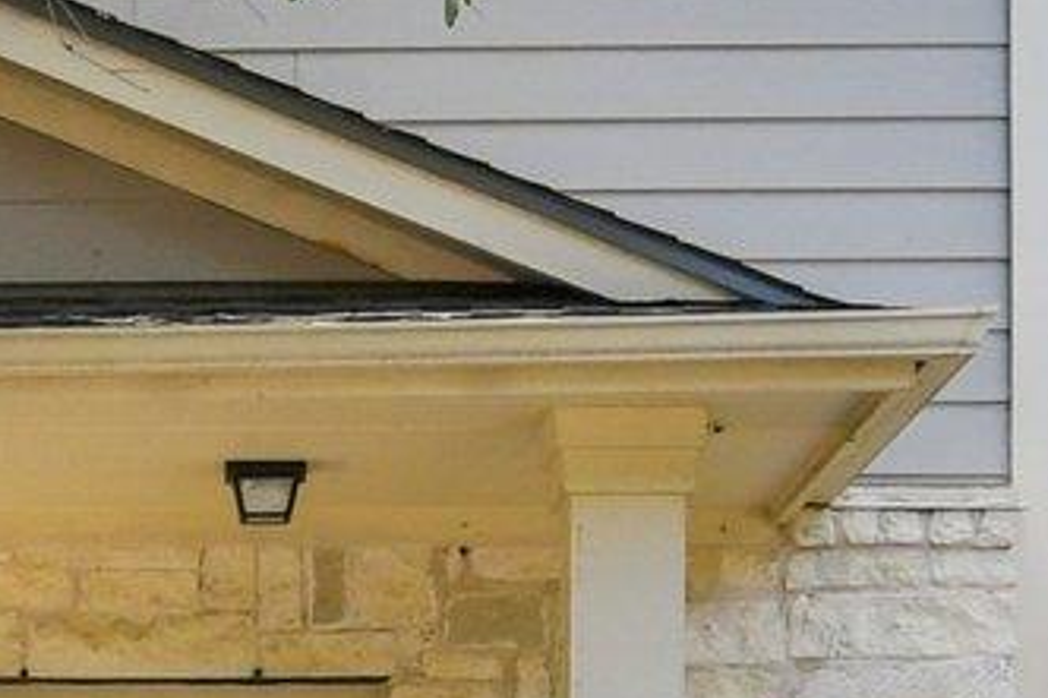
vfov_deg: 9.2
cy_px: 573
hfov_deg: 13.5
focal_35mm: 148
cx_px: -164
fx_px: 4306
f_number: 8
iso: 400
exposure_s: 1/320
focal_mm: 16
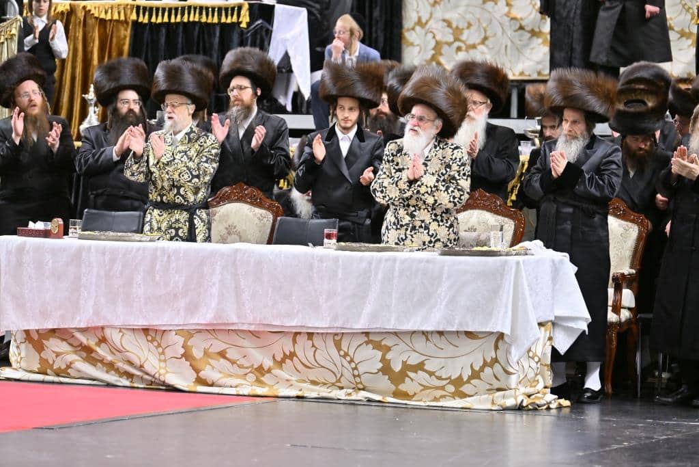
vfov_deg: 8.1
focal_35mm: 170
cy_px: 234
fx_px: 3301
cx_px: 350
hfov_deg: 12.1
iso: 800
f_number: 2.8
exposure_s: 1/160
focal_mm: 170
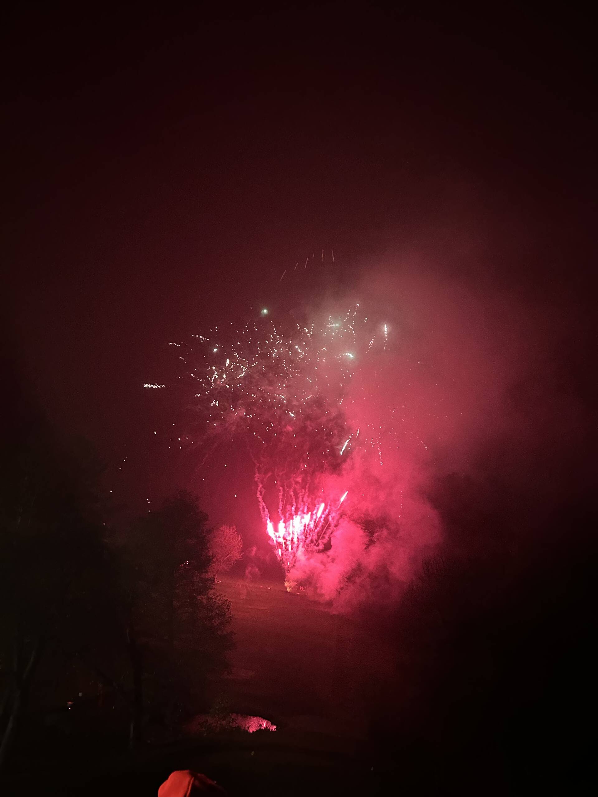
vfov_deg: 67.3
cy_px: 398
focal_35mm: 26
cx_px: 299
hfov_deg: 53.1
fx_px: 599
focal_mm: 5.7
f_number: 1.5
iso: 1000
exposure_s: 1/17
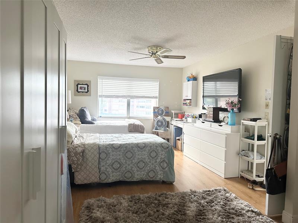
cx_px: 149
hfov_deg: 71.6
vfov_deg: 56.8
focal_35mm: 24
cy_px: 112
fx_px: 207
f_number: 1.78
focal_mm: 6.86
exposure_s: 1/121
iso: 200
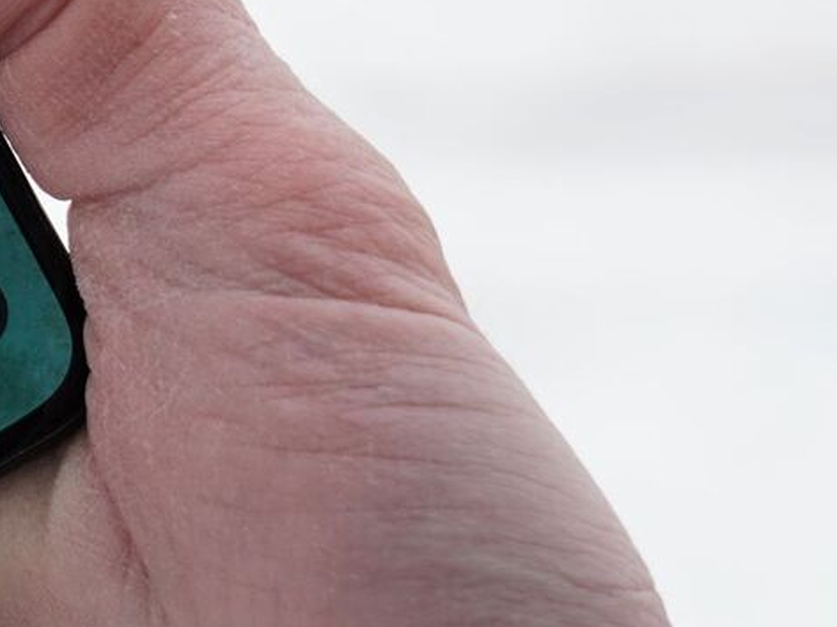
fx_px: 6625
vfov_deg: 5.4
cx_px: -800
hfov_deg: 7.0
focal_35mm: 274
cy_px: -165
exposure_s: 1/160
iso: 100
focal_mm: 70
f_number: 6.3
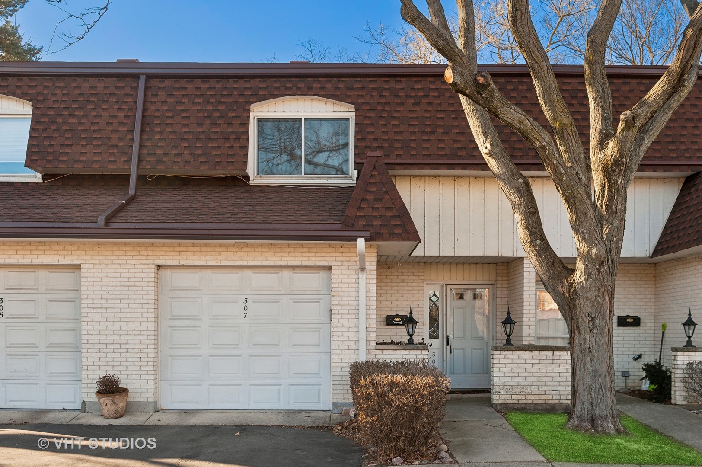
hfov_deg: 54.5
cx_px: 351
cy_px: 234
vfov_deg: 37.8
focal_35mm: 35
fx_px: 682
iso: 200
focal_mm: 35
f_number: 8
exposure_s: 1/125
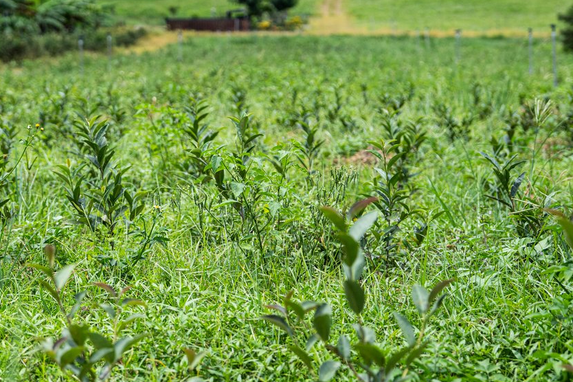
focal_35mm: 95
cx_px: 172
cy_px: 115
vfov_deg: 14.4
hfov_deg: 21.3
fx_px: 1512
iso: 320
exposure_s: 1/2500
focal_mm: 44
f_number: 2.8
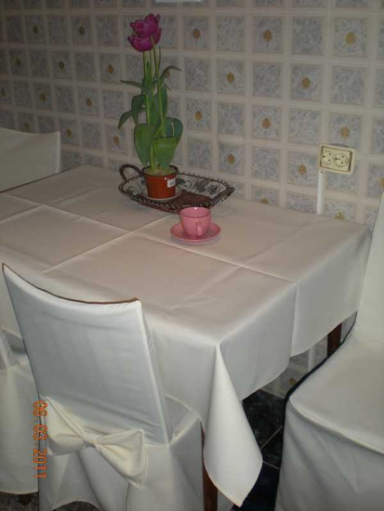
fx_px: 650
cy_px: 256
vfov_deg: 42.9
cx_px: 192
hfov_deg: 32.9
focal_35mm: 44
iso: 92
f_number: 3.5
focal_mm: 7.4
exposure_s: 1/60
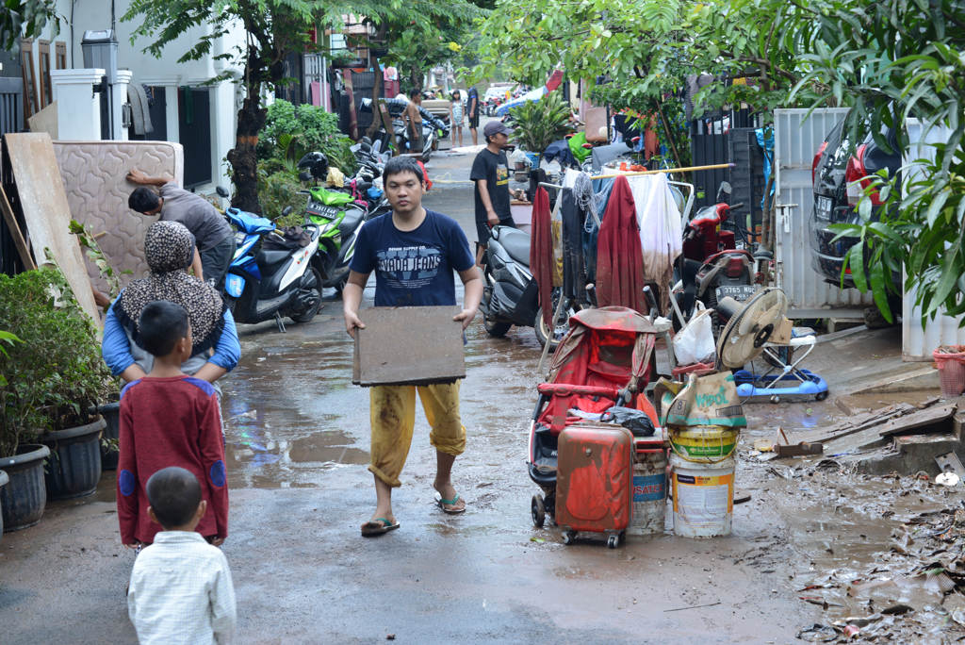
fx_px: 2146
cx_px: 482
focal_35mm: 80
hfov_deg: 25.3
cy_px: 322
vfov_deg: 17.1
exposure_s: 1/80
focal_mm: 80
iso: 500
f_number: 10
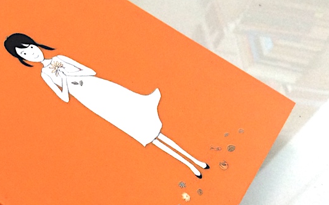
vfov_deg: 18.1
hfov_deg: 26.8
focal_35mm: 72
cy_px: 122
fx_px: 646
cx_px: -9
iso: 80
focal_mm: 3.3
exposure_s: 1/25
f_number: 2.4
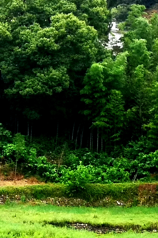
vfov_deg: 9.1
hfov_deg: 6.0
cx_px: -142
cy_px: 144
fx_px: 1482
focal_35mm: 225
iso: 100
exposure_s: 1/50
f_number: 1.8
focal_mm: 5.58
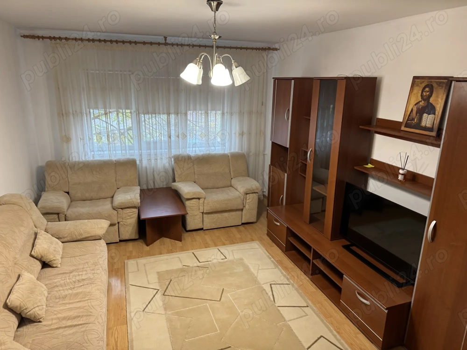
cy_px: 175
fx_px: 324
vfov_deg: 56.8
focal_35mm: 24
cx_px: 234
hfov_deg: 71.6
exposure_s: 1/50
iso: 250
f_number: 1.78
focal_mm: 6.76
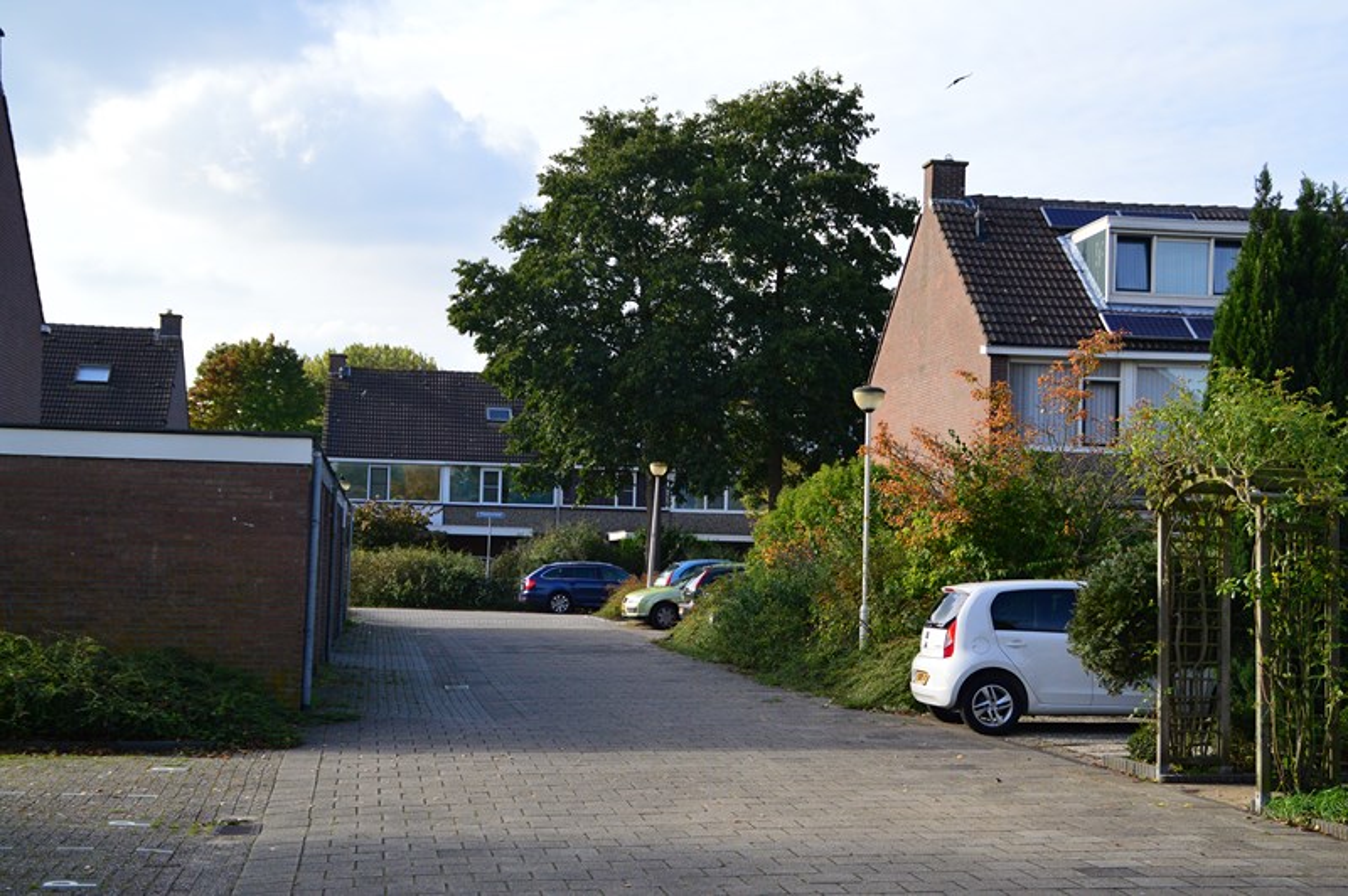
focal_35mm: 52
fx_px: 1964
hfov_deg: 37.9
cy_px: 448
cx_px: 674
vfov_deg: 25.7
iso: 800
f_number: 5.6
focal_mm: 35
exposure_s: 1/2000
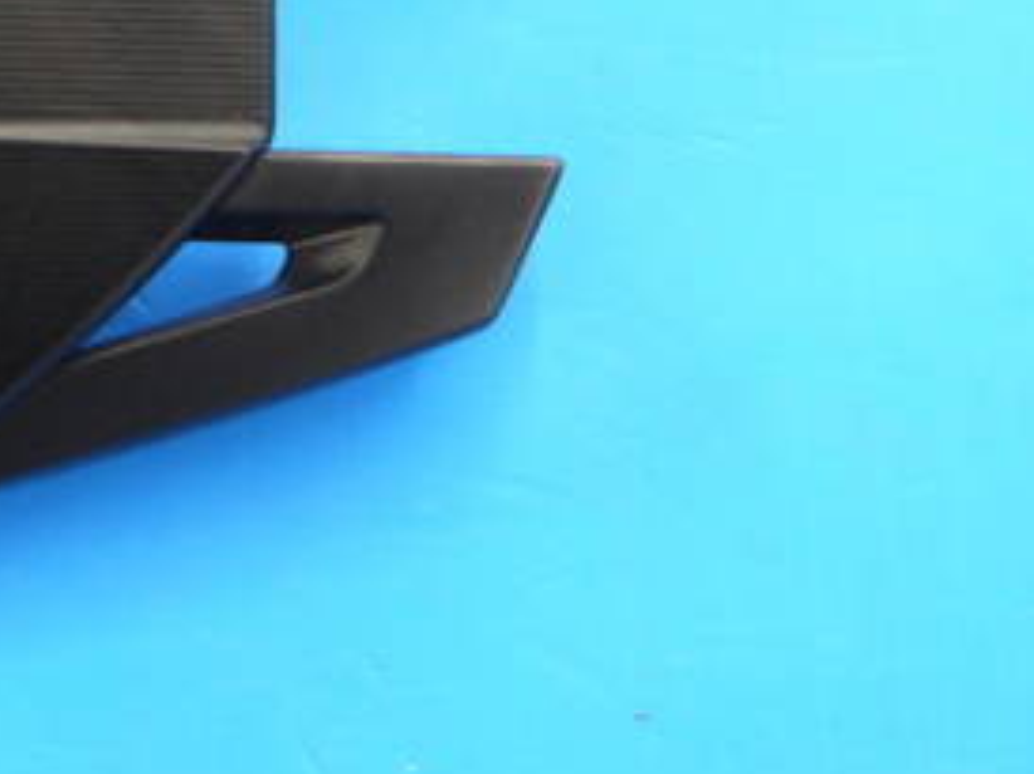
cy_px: -45
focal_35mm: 117
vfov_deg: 12.5
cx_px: -151
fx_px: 3492
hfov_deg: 16.3
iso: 640
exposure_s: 1/60
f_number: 4.6
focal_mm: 25
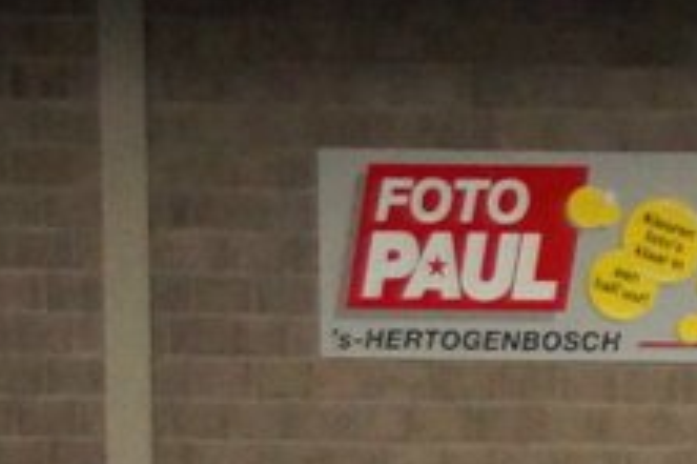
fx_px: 3502
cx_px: 1359
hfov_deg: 10.5
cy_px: 1051
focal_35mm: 181
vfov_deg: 7.2
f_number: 2.8
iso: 1600
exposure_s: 1/400
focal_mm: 26
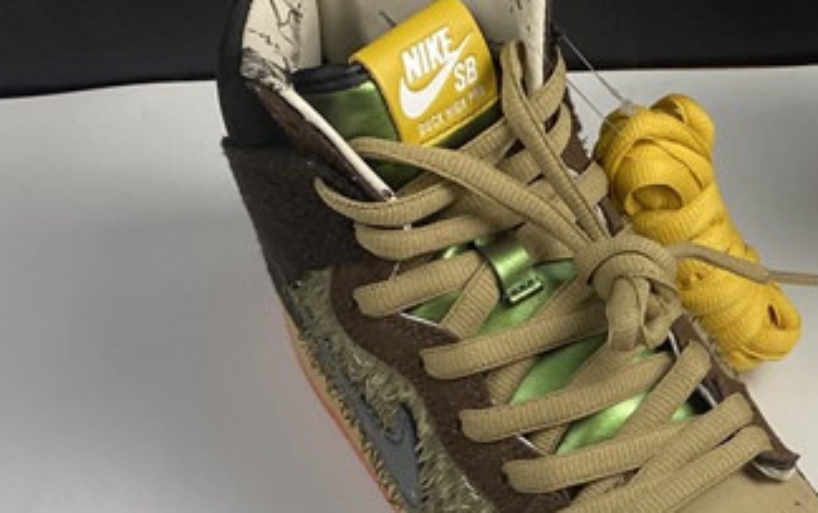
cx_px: 919
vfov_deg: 15.2
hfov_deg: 22.8
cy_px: 478
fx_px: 1896
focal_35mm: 85
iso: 32
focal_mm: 4.25
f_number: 1.8
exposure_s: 1/117
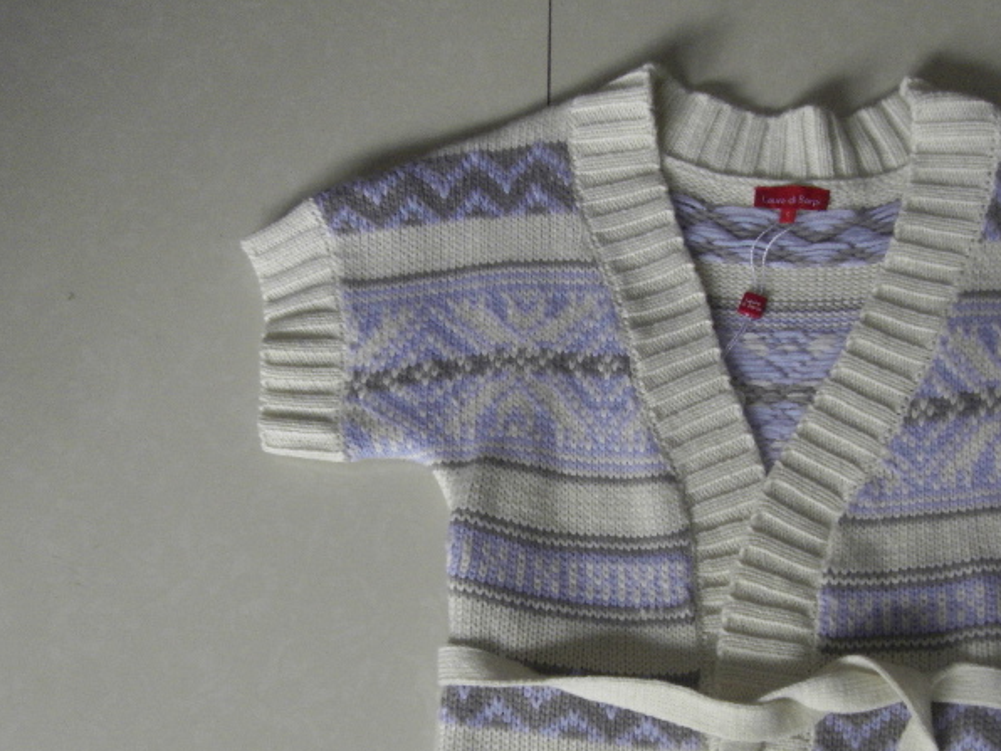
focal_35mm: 55
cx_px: 769
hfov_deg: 34.1
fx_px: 1590
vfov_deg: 26.0
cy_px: 613
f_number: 3.4
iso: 100
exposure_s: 1/80
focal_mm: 5.7
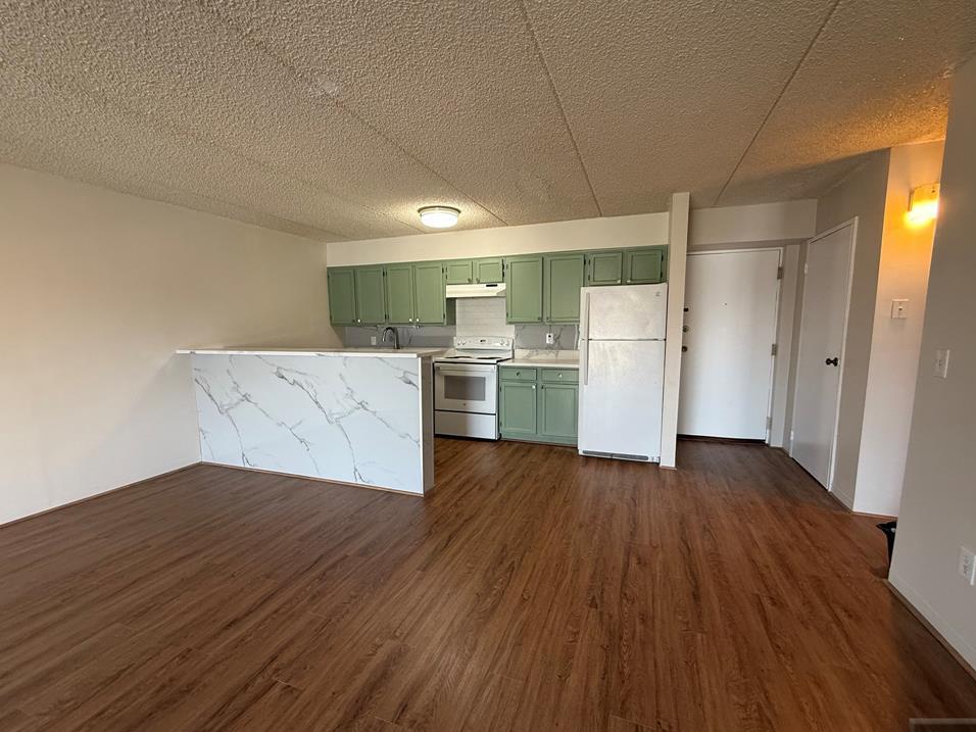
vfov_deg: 81.7
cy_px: 376
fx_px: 423
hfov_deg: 98.2
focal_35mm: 15
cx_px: 490
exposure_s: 1/120
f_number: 2.2
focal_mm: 2.22
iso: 200
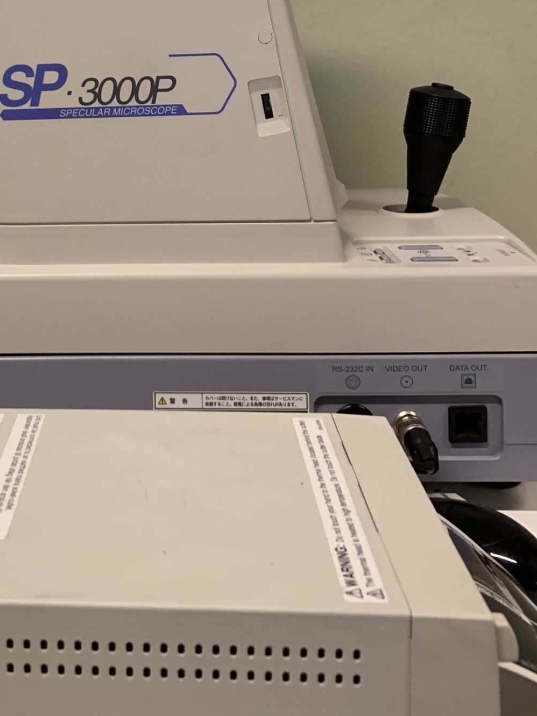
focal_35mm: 50
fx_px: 1034
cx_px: 85
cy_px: 110
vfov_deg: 36.4
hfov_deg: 28.3
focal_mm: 4.25
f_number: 1.8
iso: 160
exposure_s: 1/50
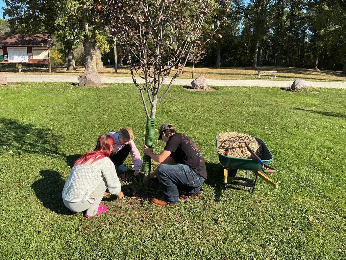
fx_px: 290
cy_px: 130
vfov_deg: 48.2
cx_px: 173
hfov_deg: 61.7
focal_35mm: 29
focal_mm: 3
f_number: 1.8
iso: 25
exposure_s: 1/944
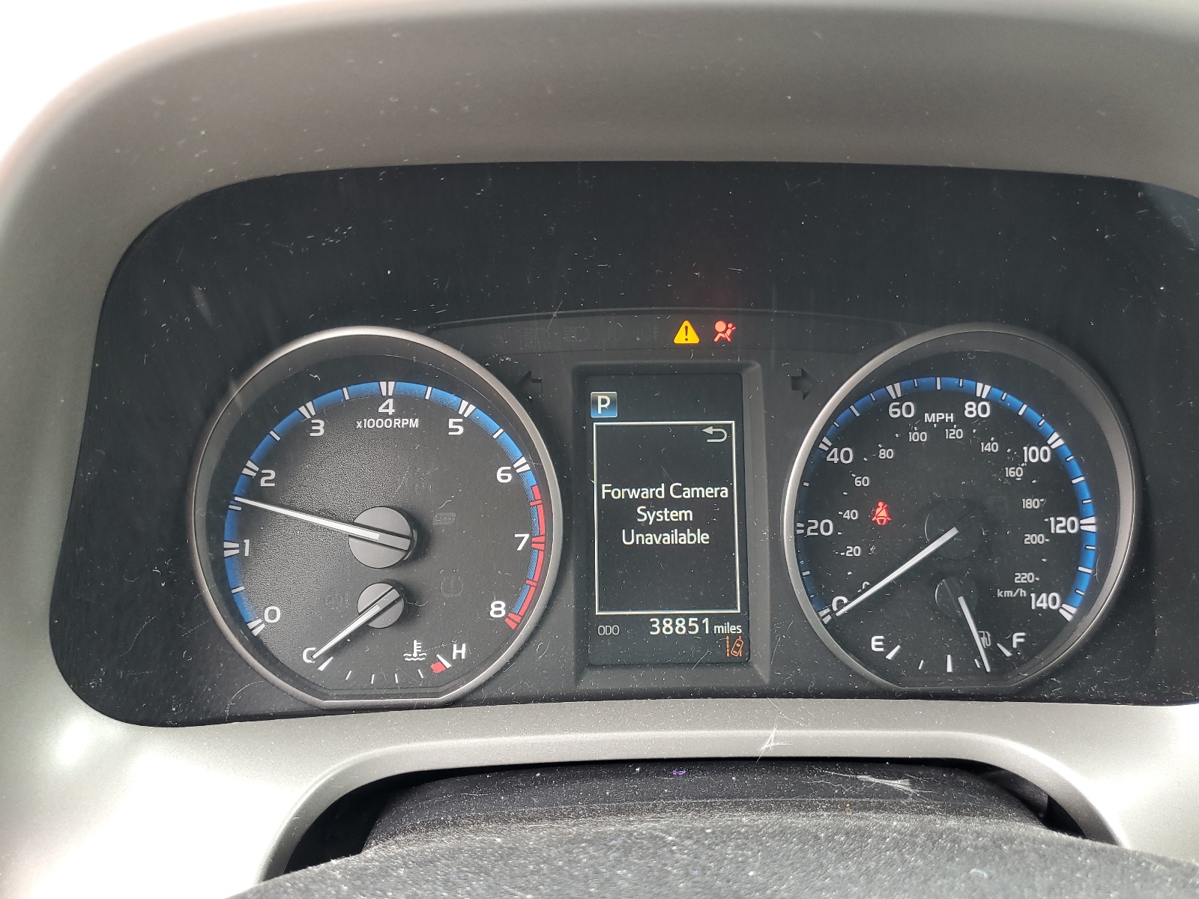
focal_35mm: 26
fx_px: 901
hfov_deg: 67.3
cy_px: 450
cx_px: 600
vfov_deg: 53.1
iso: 62
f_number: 1.5
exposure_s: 1/60.2
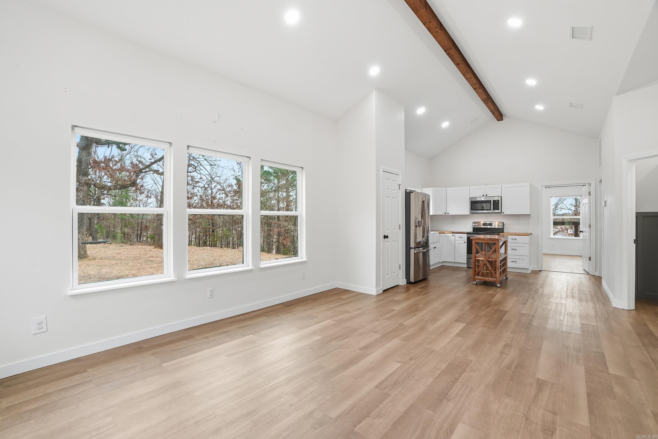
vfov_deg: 77.3
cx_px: 329
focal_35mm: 15
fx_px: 274
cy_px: 220
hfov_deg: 100.4
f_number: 9
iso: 250
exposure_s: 1/60
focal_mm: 10
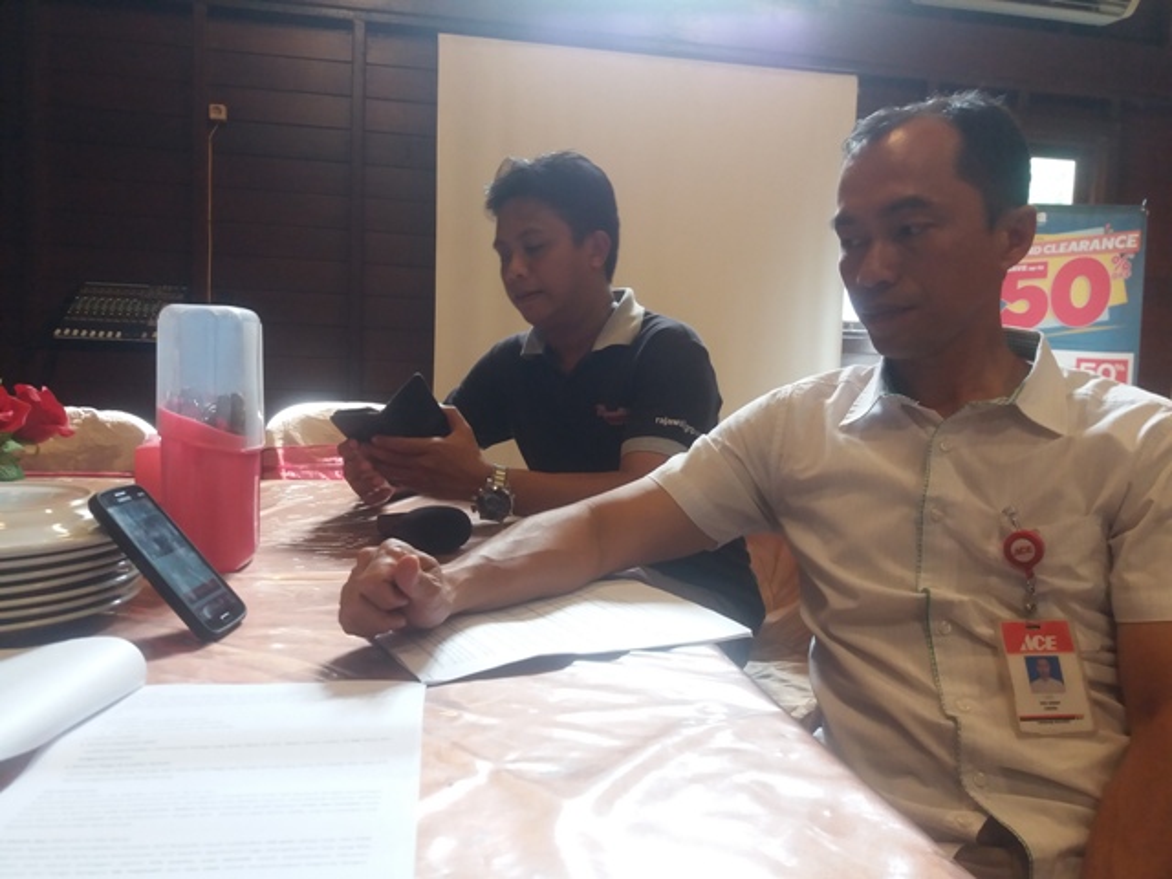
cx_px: 586
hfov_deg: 63.4
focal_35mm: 28
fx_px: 948
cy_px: 440
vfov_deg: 49.7
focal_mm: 3.7
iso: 125
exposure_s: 1/33
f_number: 1.9
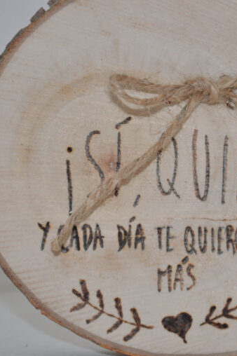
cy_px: 179
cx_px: 156
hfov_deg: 11.6
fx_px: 1167
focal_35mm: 118
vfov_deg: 17.4
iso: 360
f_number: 5.6
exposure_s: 1/30
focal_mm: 52
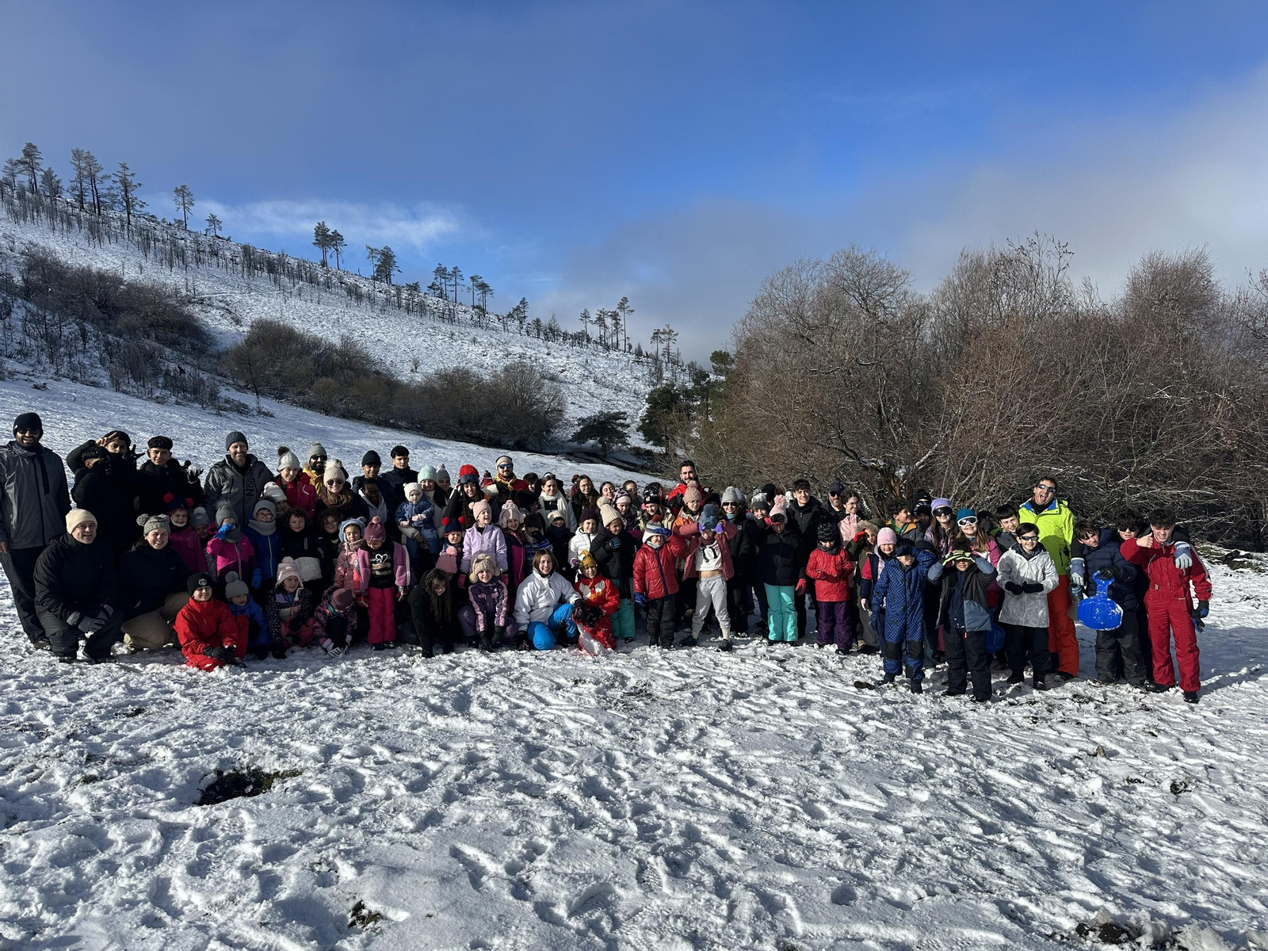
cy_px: 476
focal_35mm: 24
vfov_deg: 56.8
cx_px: 634
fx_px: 879
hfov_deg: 71.6
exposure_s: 1/7042
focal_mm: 6.86
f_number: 1.78
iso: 80
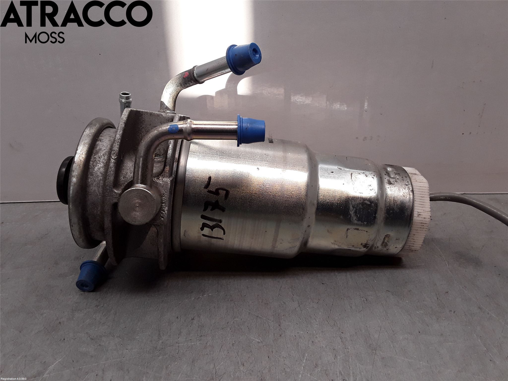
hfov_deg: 63.4
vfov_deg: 49.7
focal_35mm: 28
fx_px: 411
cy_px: 190
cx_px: 254
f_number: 1.9
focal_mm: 2.91
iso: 40
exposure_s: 1/122
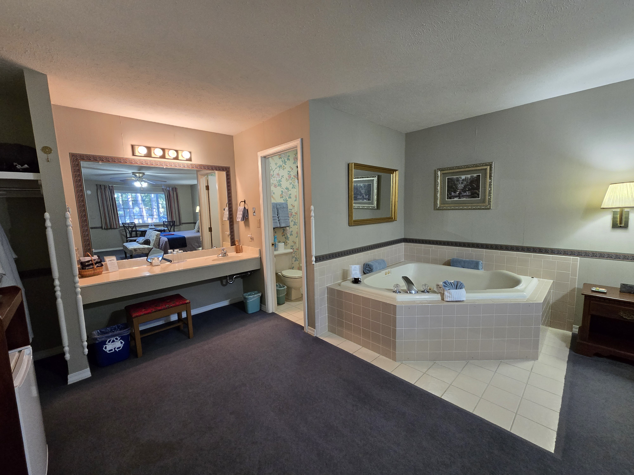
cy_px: 238
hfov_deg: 106.2
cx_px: 317
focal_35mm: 13
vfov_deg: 89.9
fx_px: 238
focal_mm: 2.2
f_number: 2.2
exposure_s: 1/60
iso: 500
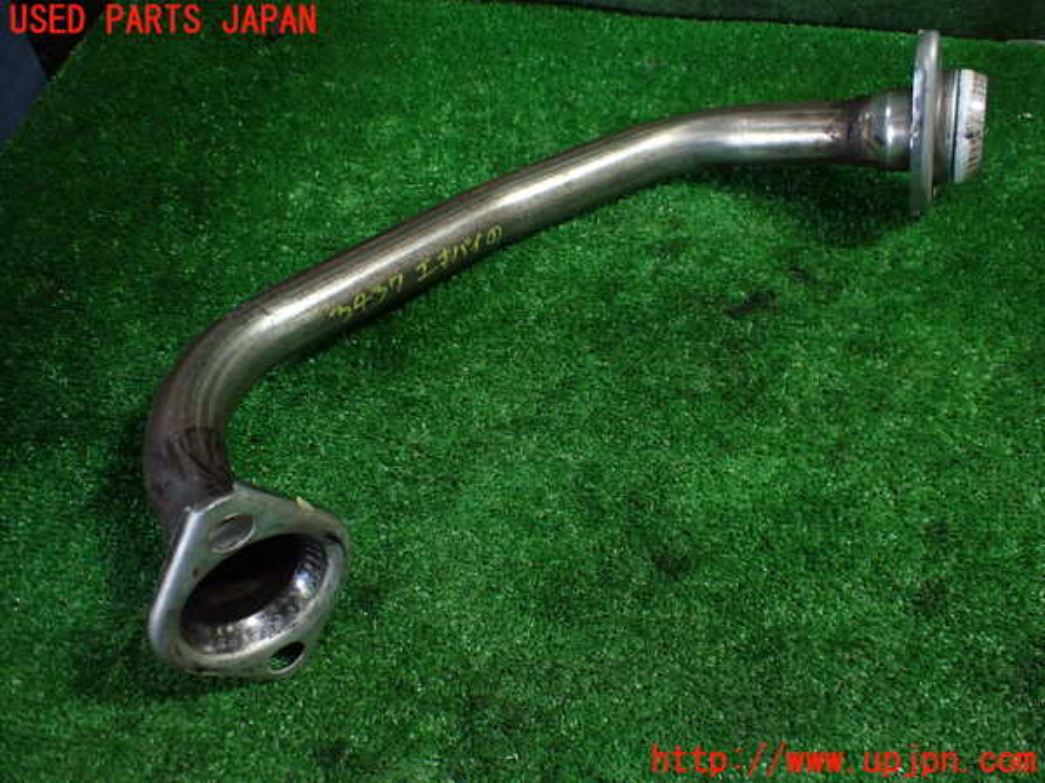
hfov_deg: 60.0
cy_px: 392
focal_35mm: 30
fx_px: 906
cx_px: 522
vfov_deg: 46.8
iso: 640
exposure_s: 1/125
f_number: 2.3
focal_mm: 5.4
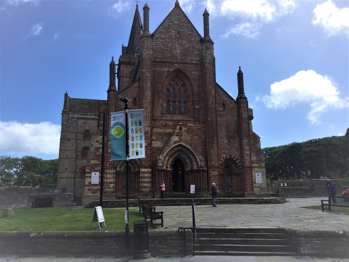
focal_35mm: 31
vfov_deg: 45.5
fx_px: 313
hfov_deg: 58.3
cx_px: 174
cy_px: 131
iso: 25
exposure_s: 1/1181
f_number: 2.4
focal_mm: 3.3
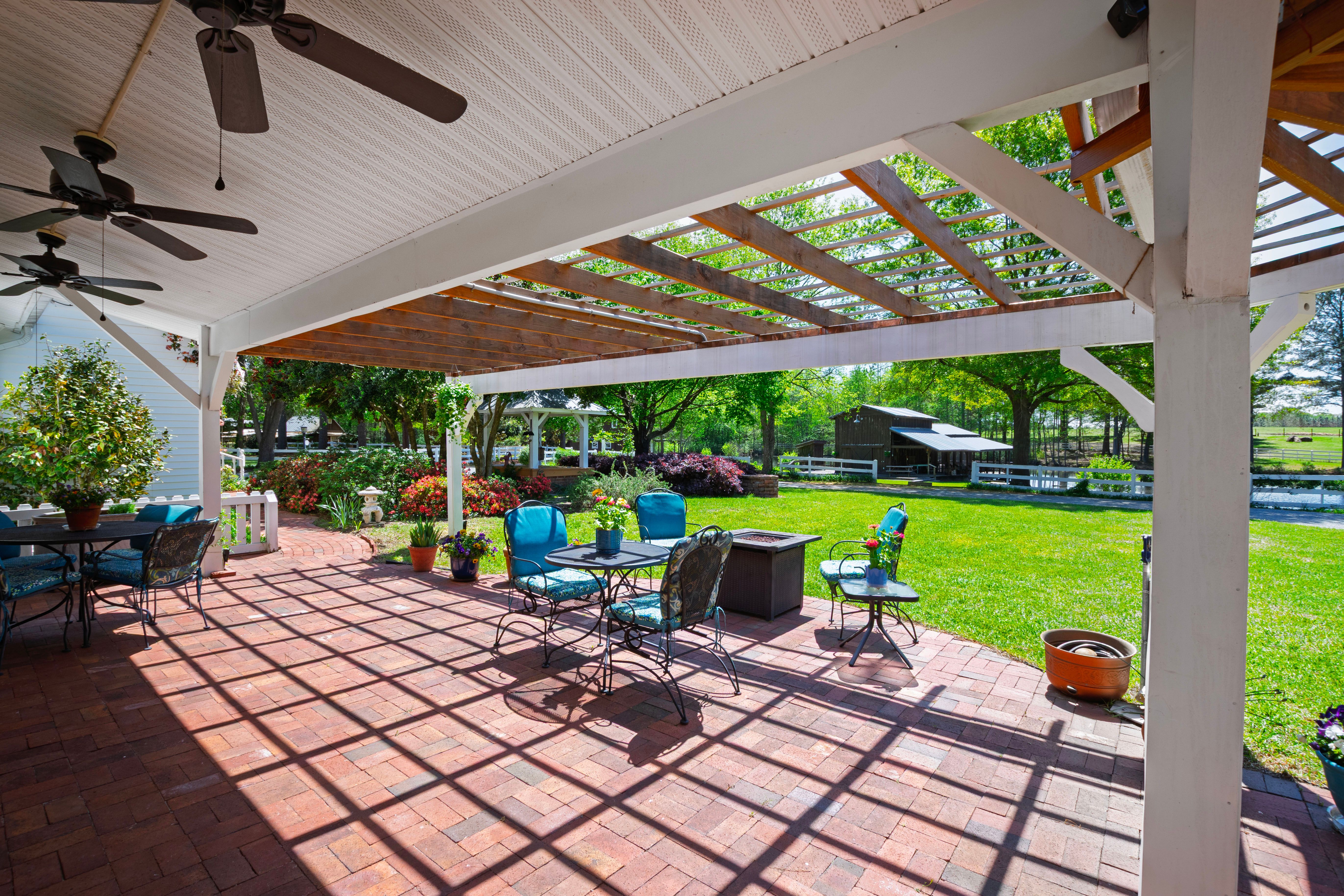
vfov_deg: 77.3
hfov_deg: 100.4
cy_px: 448
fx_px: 560
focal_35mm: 15
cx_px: 672
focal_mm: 10
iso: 100
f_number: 8
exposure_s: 1/100
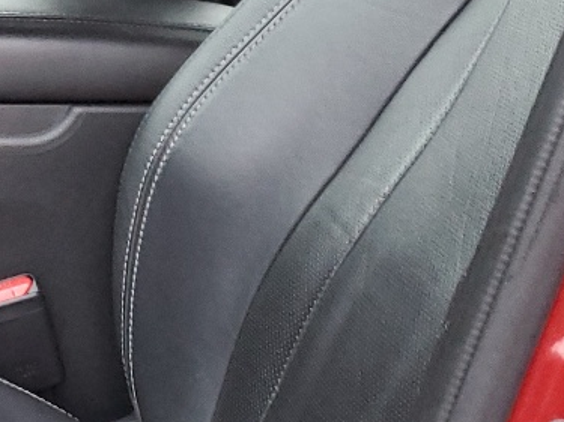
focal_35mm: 111
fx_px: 1808
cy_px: 119
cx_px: -499
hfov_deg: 15.0
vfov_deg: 13.3
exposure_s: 1/60.2
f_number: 1.5
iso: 121
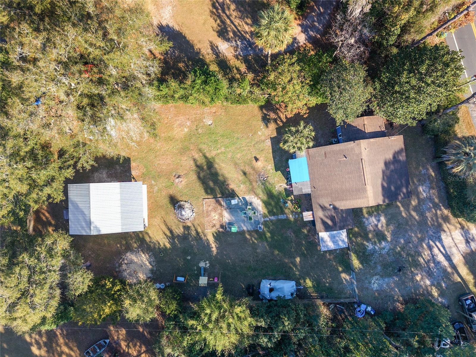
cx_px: 238
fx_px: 330
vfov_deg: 56.8
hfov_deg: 71.6
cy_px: 178
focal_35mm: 24
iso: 280
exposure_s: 1/1250
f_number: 1.8
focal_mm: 8.67
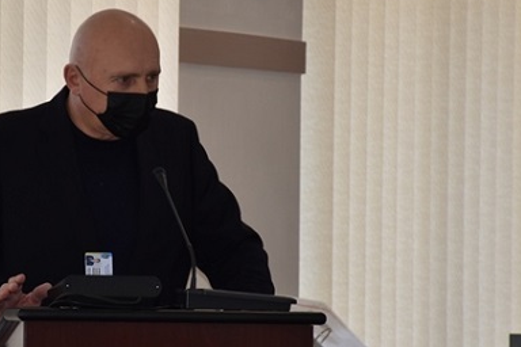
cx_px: 150
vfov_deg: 4.0
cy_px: 147
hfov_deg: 6.0
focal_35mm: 342
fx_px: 4949
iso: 400
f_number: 5.6
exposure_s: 1/125
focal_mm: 116
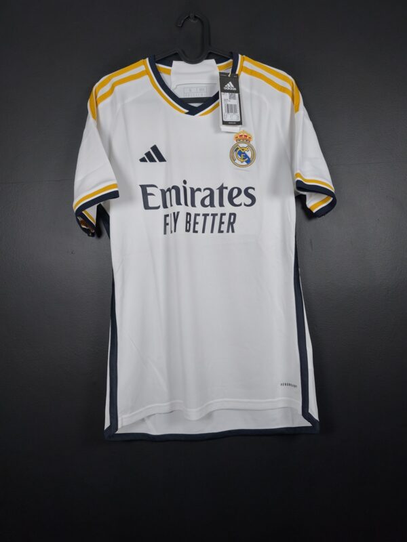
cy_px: 271
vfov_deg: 73.9
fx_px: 361
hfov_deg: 58.9
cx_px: 204
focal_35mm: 23
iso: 400
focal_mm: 6.57
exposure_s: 1/160
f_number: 1.6
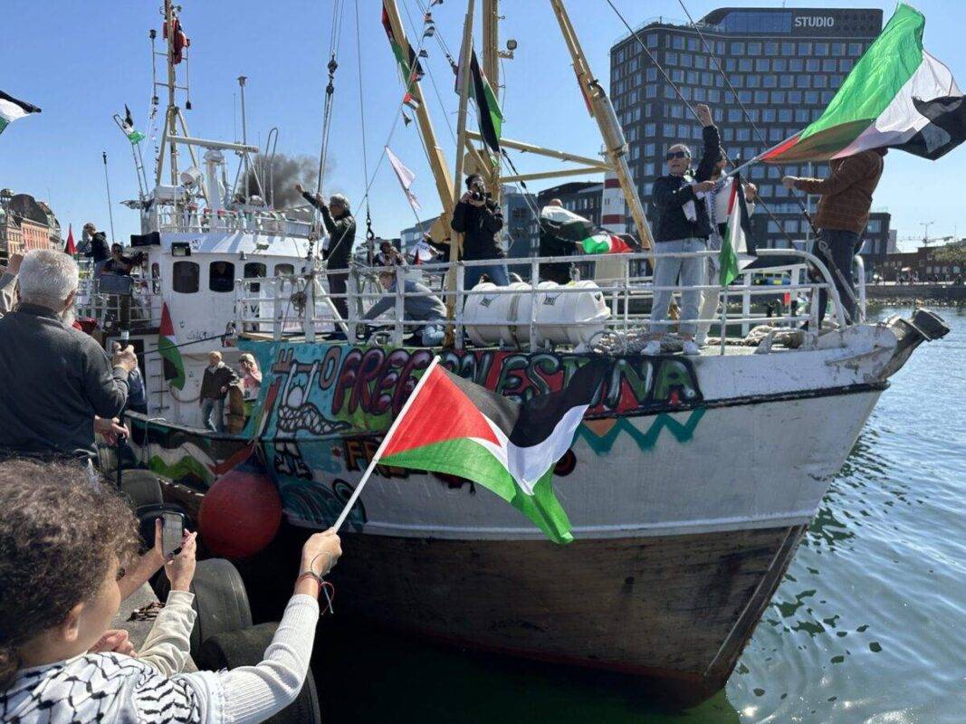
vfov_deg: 56.8
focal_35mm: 24
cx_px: 483
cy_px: 362
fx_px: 670
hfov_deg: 71.6
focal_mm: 6.86
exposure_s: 1/3717
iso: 80
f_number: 1.78
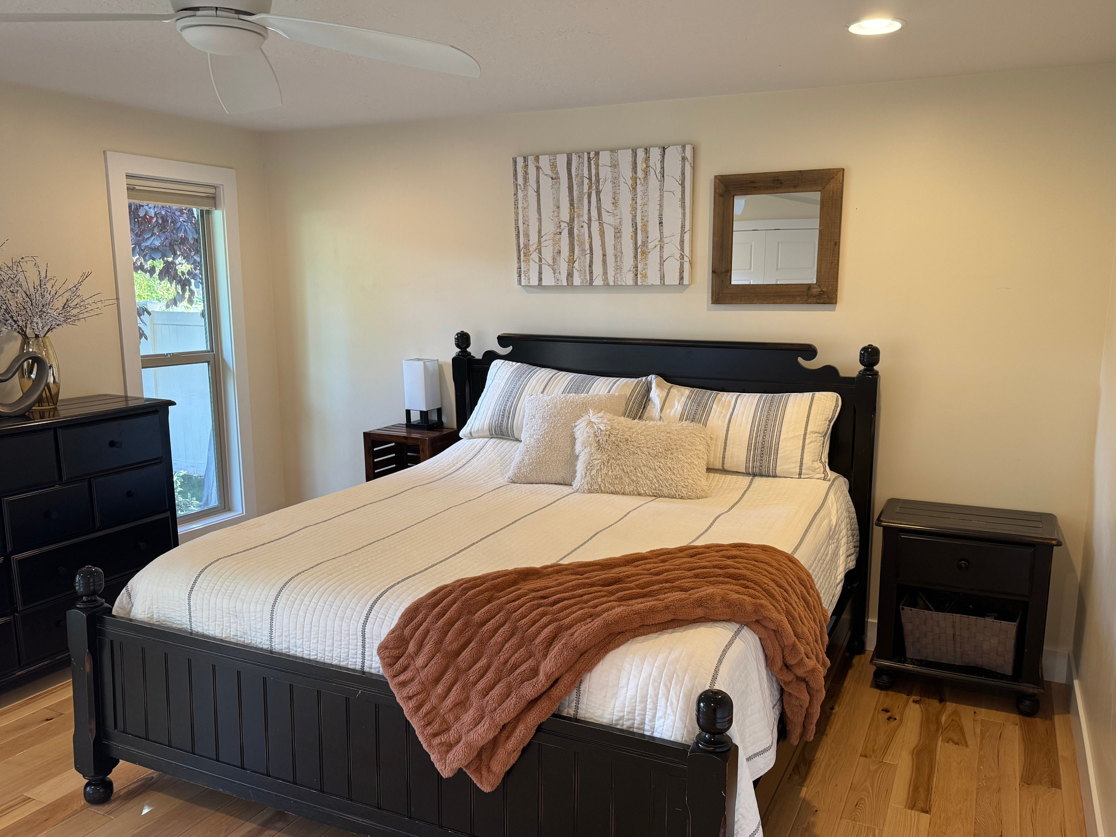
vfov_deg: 51.3
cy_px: 430
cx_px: 611
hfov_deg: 65.2
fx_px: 870
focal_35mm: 27
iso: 200
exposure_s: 1/120
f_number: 1.78
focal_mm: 6.76
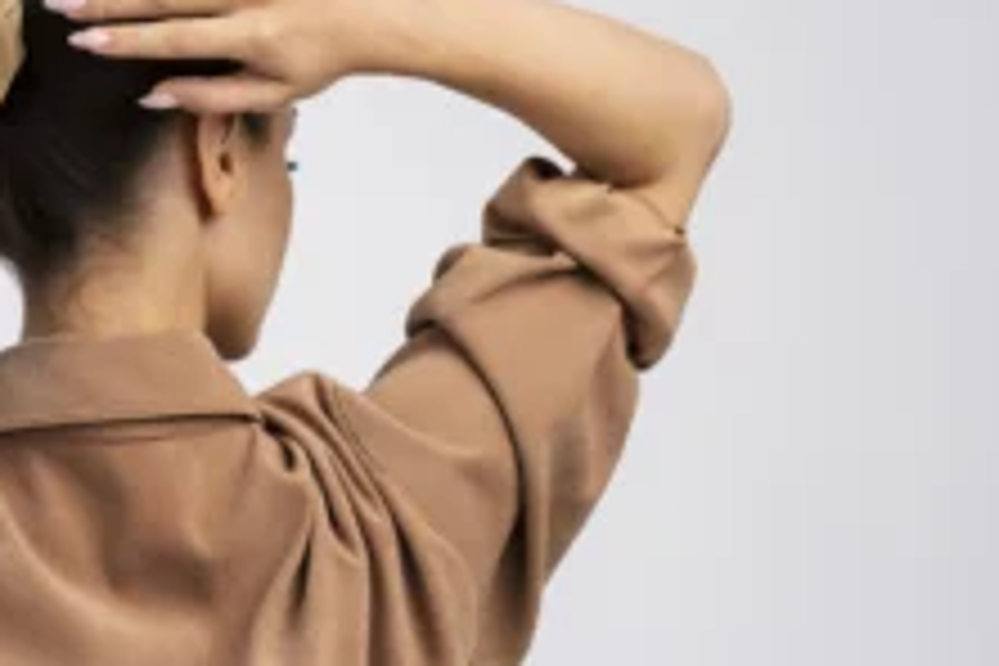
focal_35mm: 161
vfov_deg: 8.5
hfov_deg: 12.7
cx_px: 112
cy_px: 468
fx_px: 4467
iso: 100
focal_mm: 85
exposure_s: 1/160
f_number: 5.6
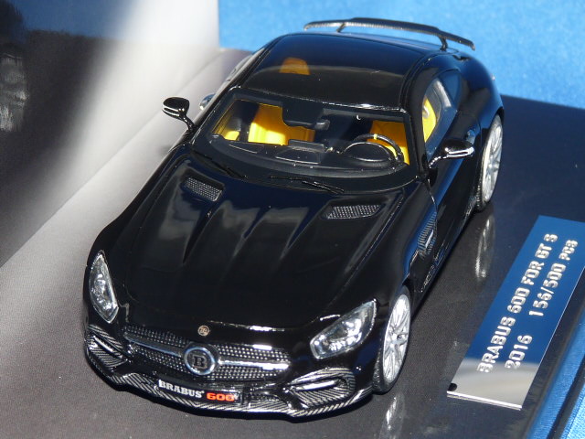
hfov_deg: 15.9
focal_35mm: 124
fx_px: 2096
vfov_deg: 12.0
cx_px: 292
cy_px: 220
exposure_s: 1/40
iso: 100
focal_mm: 12.4
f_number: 4
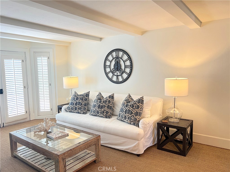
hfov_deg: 67.3
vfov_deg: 53.1
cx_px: 115
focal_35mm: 26
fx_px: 173
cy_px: 86
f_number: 1.5
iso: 80
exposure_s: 1/60
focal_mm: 5.7
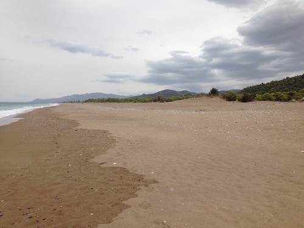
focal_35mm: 35
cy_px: 114
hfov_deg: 52.6
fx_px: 307
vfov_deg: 40.7
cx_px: 152
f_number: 2.4
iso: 50
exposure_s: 1/563
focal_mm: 4.28
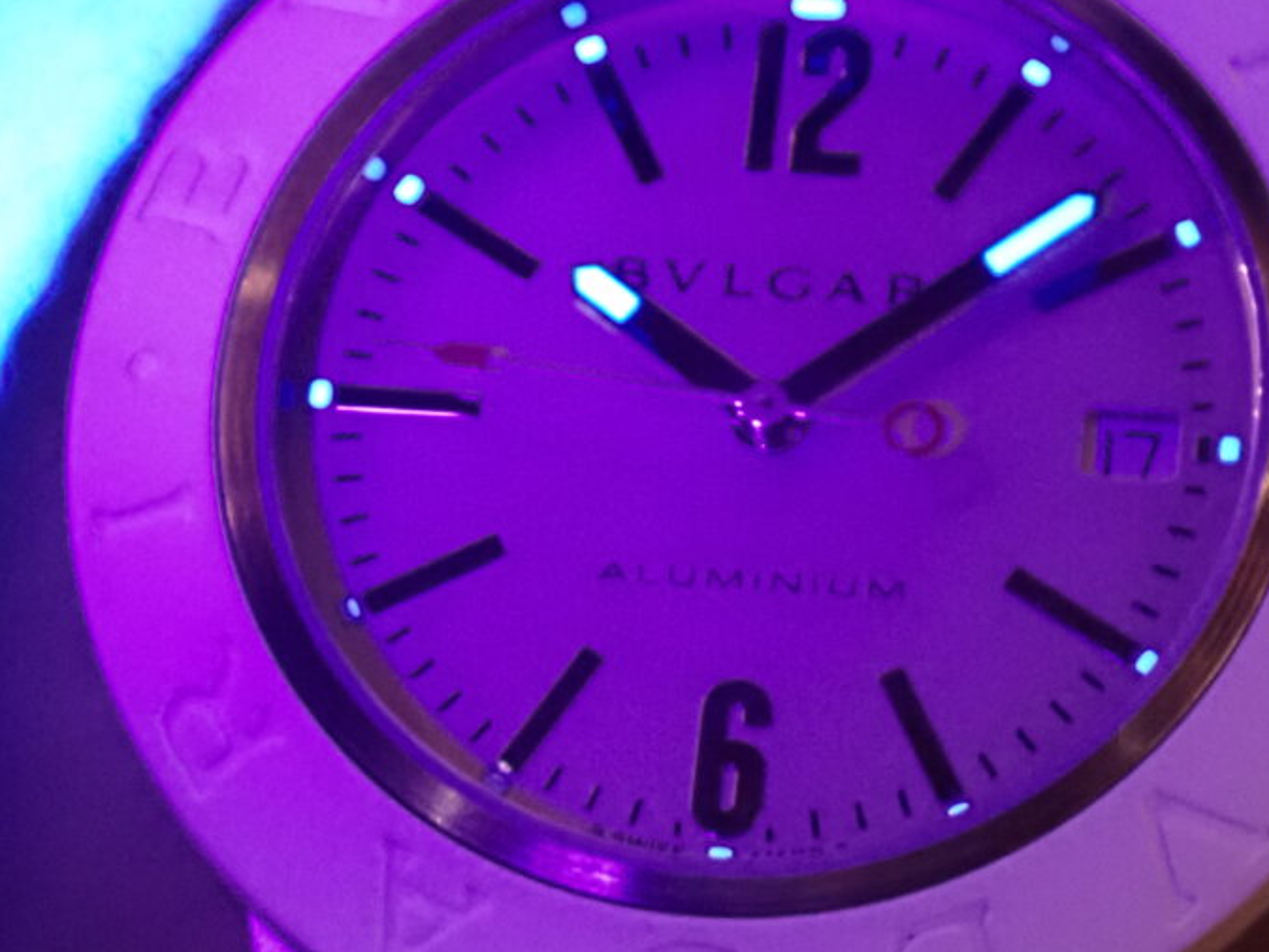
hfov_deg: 11.1
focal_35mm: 178
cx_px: 764
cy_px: 508
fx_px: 6528
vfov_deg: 8.3
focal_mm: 18
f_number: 4.9
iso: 1600
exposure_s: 1/80
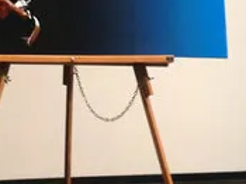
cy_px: 6
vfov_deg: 15.0
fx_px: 689
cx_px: 51
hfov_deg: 20.0
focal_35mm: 97
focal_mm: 4.28
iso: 125
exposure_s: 1/15
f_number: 2.4
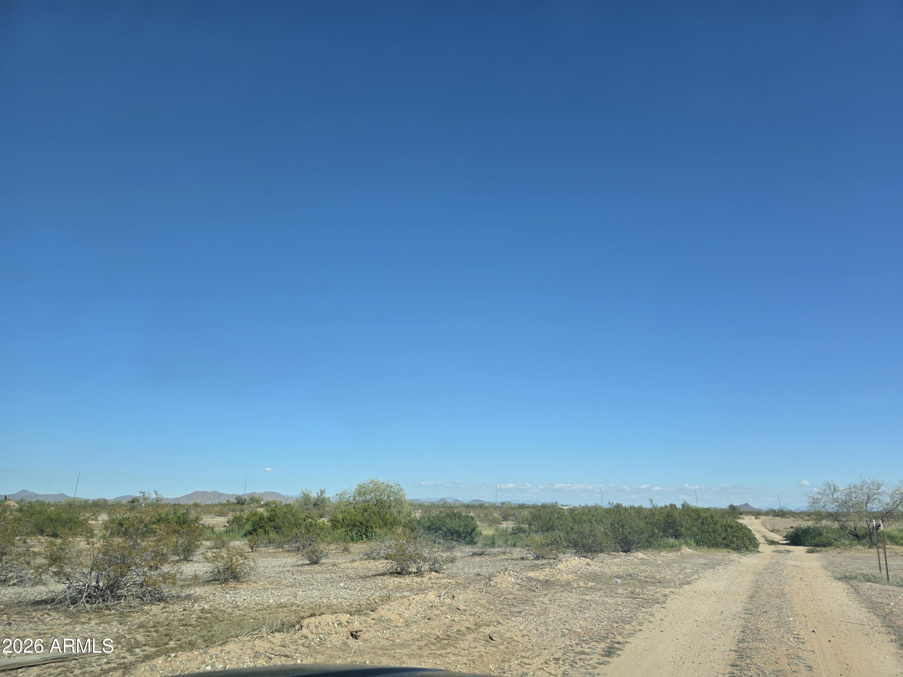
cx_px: 452
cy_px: 338
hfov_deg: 73.9
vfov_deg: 58.9
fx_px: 600
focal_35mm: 23
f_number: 1.7
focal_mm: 6.3
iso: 80
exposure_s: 1/5296
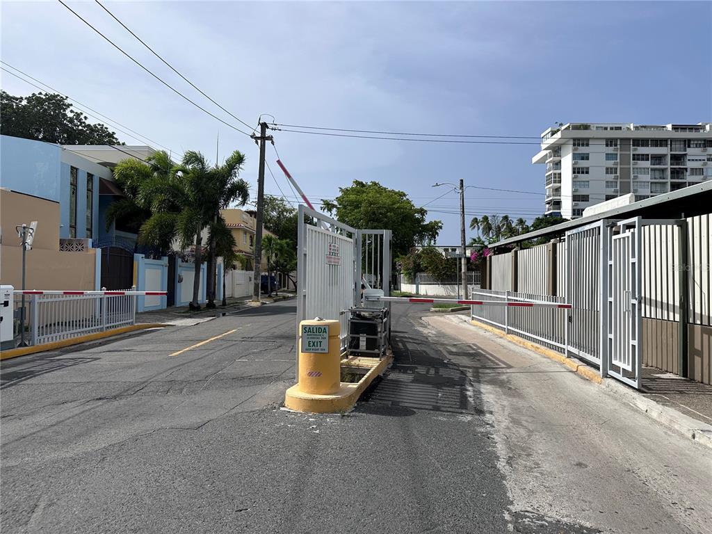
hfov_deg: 71.6
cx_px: 356
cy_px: 267
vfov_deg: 56.8
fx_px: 494
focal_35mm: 24
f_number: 1.78
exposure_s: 1/7576
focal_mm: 6.86
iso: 80
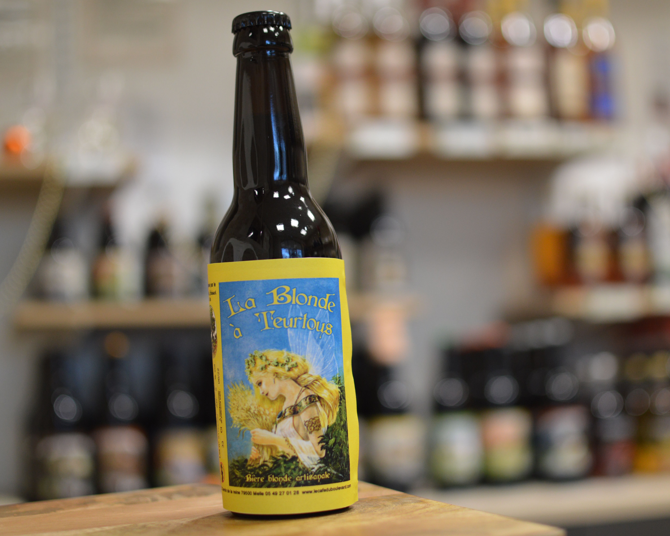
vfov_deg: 25.6
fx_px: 1181
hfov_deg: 31.6
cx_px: 367
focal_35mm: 60
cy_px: 269
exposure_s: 1/250
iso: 400
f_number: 1.8
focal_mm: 35
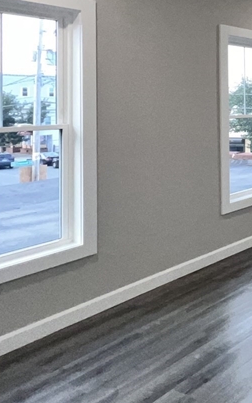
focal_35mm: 35
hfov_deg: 25.0
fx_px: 384
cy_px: 92
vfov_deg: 52.4
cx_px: 401
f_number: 1.8
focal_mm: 1.57
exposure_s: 1/121
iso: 160
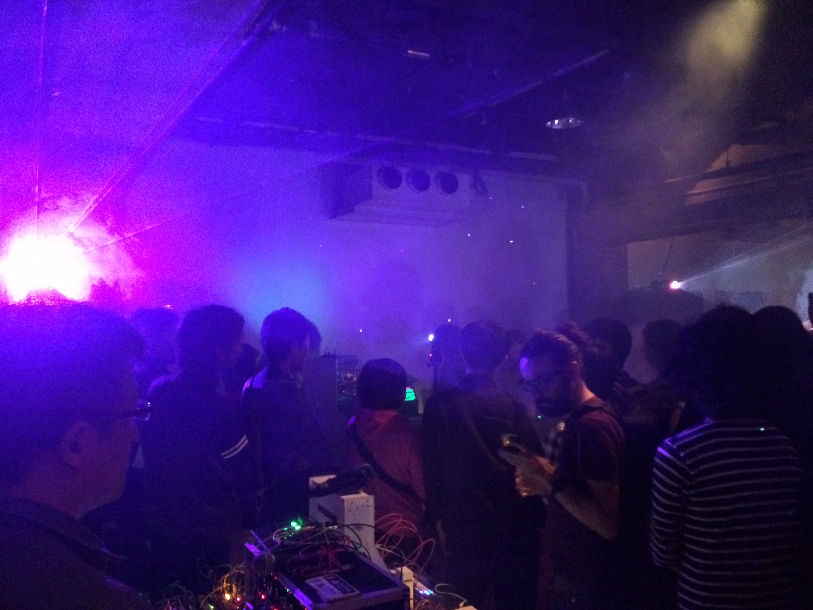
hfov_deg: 61.7
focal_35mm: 29
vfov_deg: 48.2
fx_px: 681
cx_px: 406
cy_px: 305
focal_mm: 4.15
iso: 1600
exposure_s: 1/15
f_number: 2.2
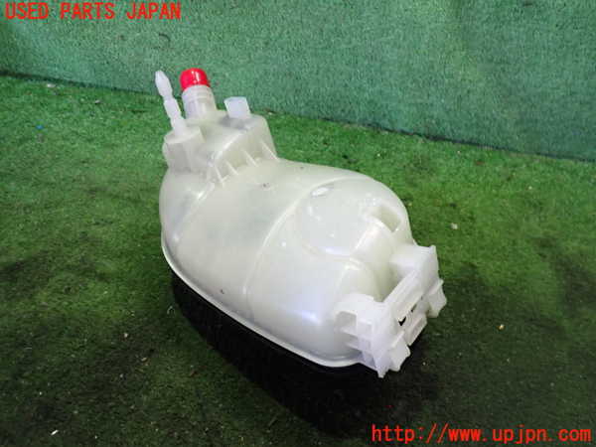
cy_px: 224
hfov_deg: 60.0
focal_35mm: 30
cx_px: 298
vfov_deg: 46.8
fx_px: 517
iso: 320
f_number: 2.3
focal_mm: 5.4
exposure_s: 1/30
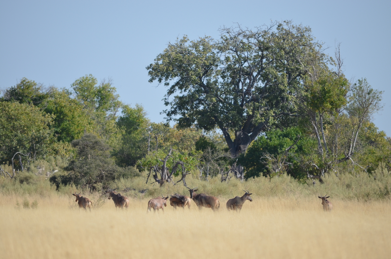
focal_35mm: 450
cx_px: 196
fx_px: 4878
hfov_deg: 4.6
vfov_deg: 3.0
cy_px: 130
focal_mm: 300
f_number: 6.3
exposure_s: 1/640
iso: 200
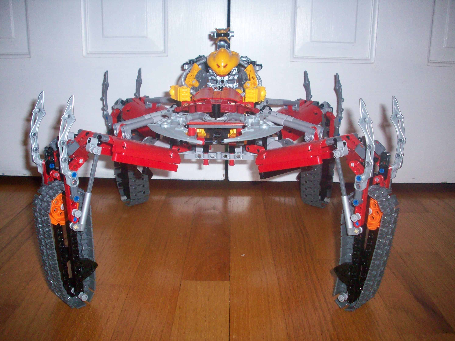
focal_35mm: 38
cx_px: 226
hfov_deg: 49.0
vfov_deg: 37.7
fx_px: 499
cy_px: 172
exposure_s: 1/64
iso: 160
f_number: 2.8
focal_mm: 6.2
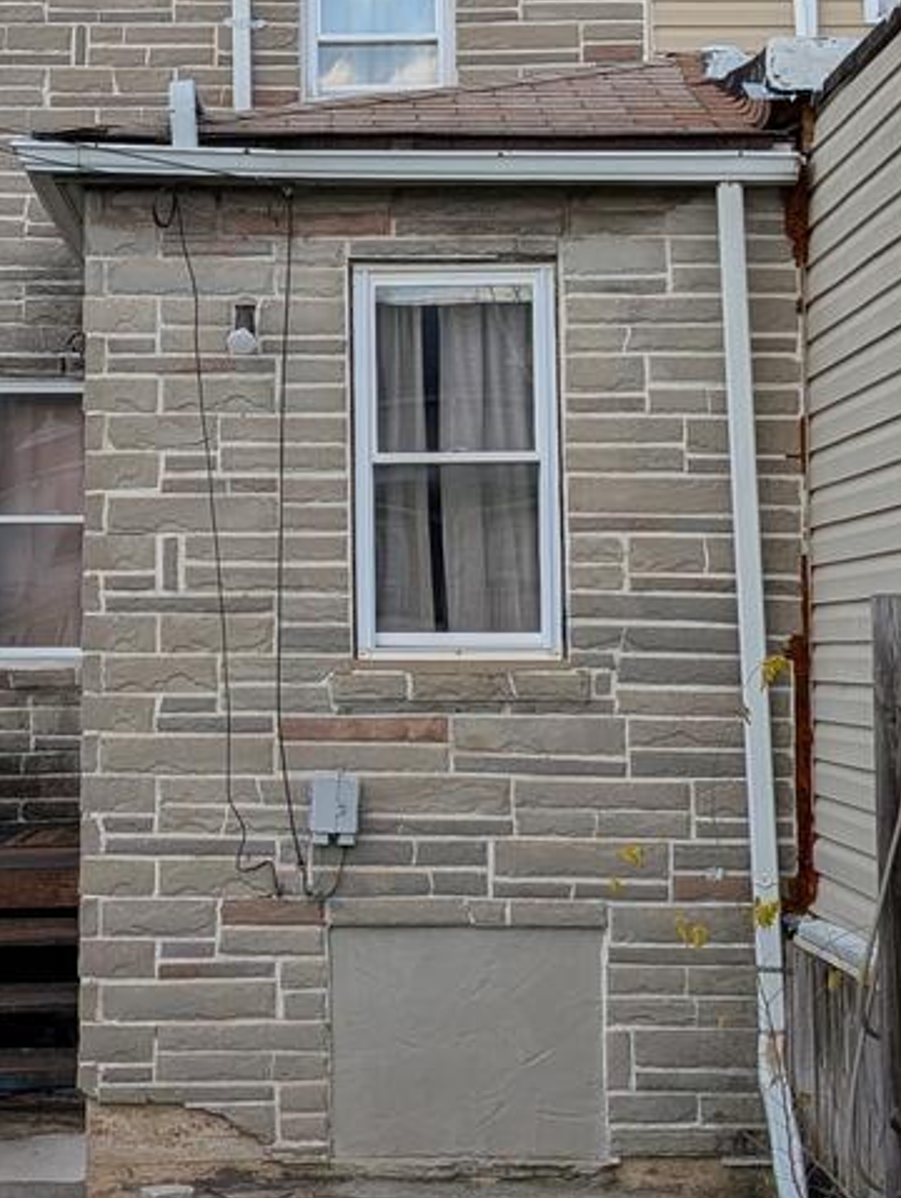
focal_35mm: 77
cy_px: 388
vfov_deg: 25.2
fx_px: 2669
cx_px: 360
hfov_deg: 19.1
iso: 22
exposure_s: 1/1011
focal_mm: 6.9
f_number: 1.68
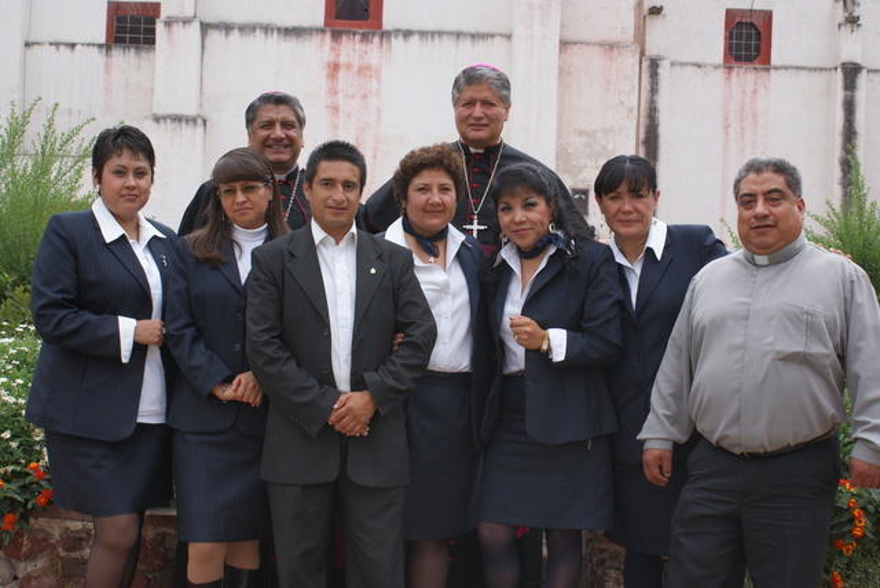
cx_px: 440
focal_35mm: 52
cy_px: 294
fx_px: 1284
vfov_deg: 25.8
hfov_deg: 37.8
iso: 100
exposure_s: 1/125
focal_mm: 35
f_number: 8
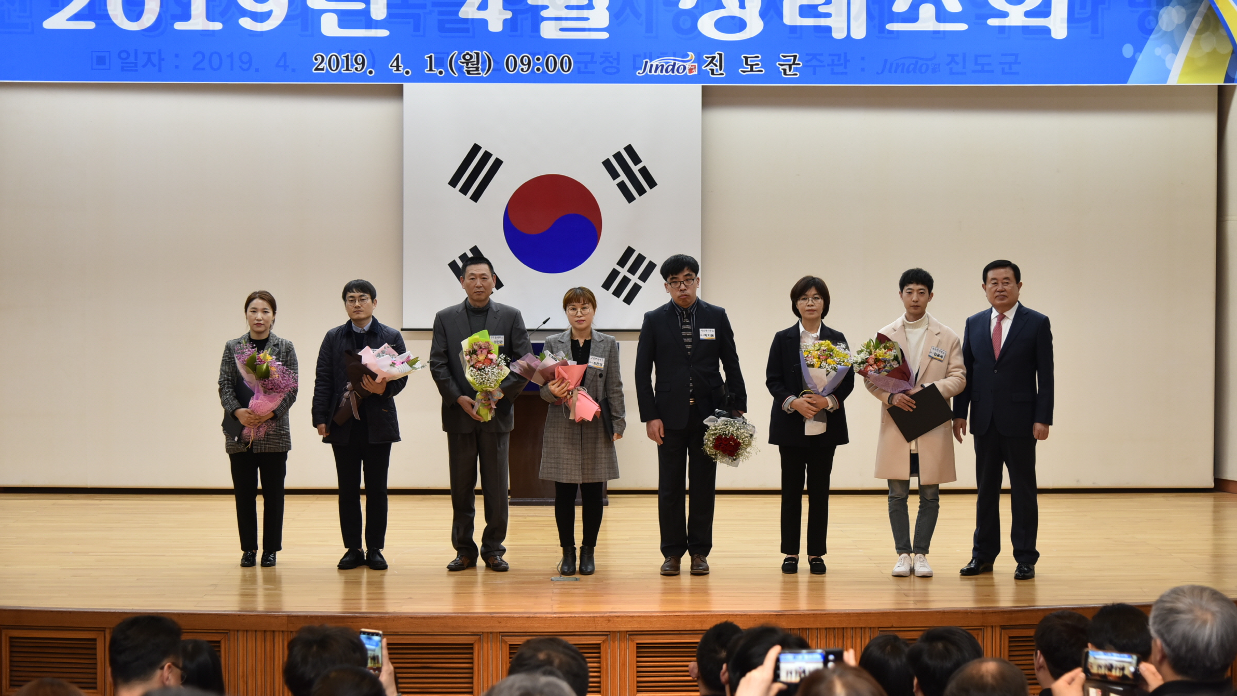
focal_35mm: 58
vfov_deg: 20.7
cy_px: 323
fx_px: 1902
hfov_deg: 36.0
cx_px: 617
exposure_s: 1/100
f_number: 4
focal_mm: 55
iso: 800
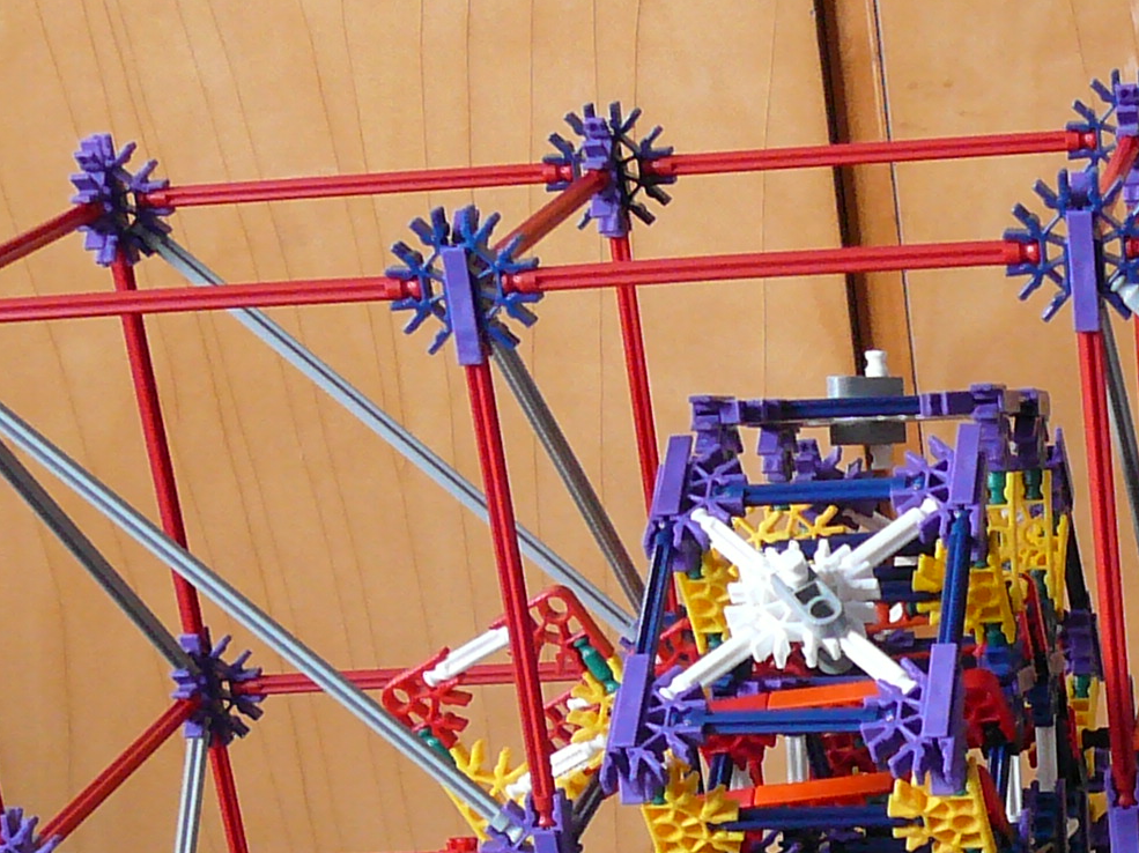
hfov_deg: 20.8
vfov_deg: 15.7
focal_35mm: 91
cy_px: 992
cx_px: 1159
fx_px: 2993
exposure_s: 1/5
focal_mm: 5.2
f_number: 2.8
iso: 200
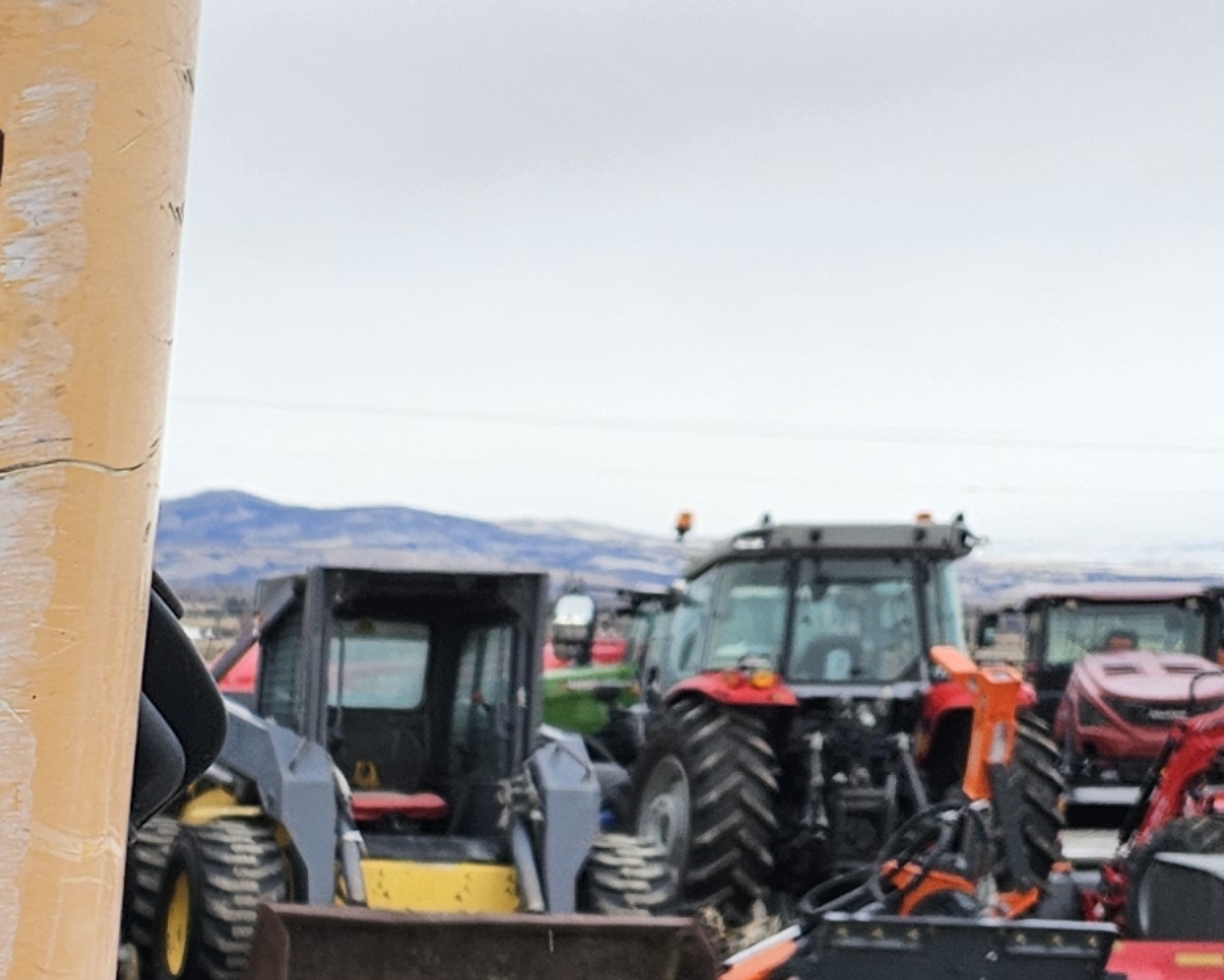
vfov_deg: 15.1
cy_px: 1299
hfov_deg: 16.4
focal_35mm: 97
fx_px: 3514
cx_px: -1019
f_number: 1.8
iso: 25
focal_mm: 5.4
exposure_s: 1/327
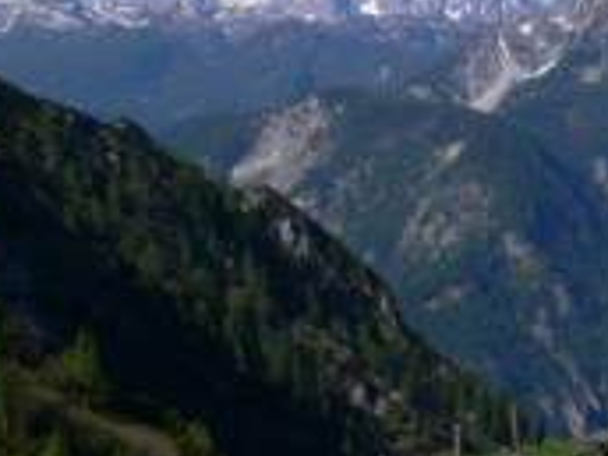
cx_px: 771
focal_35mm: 114
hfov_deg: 16.4
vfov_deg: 13.0
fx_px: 2002
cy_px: 134
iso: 80
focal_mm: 7.4
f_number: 6.3
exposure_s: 1/400
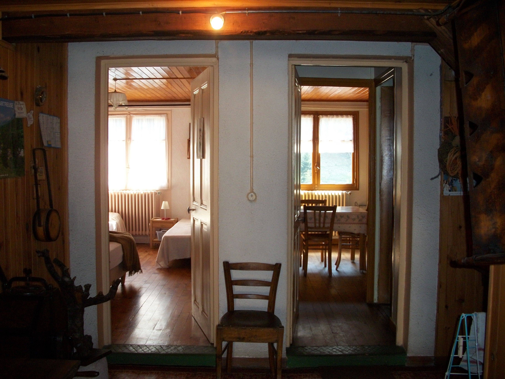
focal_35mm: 35
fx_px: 511
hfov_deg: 52.6
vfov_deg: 40.7
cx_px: 252
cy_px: 190
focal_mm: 6.3
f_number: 3.1
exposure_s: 1/60
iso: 160
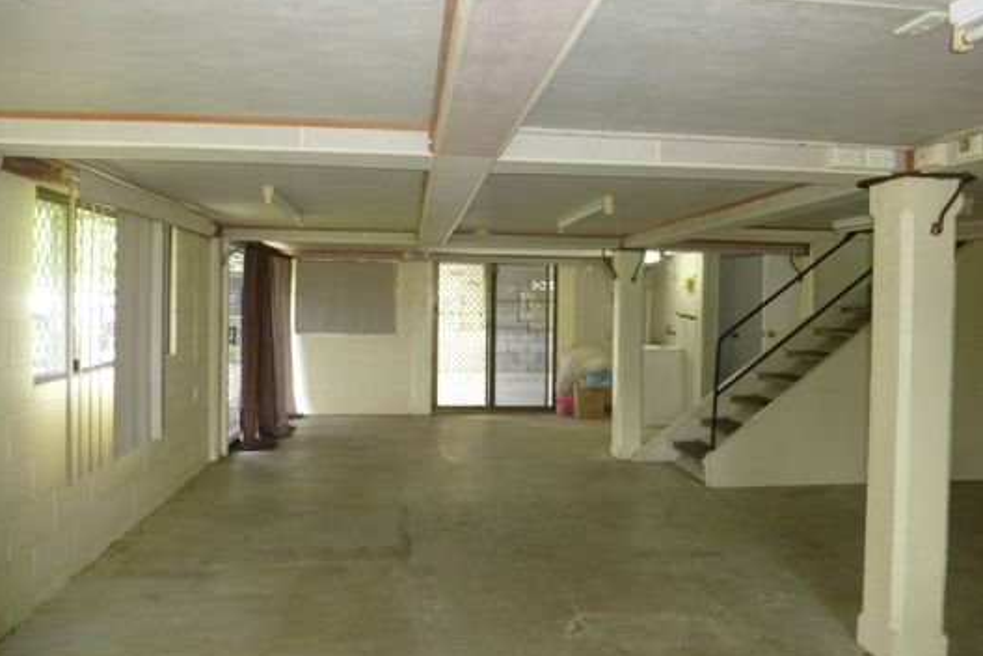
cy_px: 304
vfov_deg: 49.5
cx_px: 473
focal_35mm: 26
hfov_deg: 69.4
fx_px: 710
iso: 500
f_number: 3.3
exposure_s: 1/60
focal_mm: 4.3
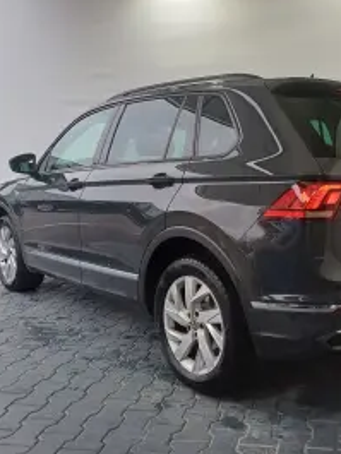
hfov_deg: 40.2
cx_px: 271
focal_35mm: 34
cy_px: 224
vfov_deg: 53.9
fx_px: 446
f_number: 1.8
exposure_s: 1/50
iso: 64
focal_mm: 4.65
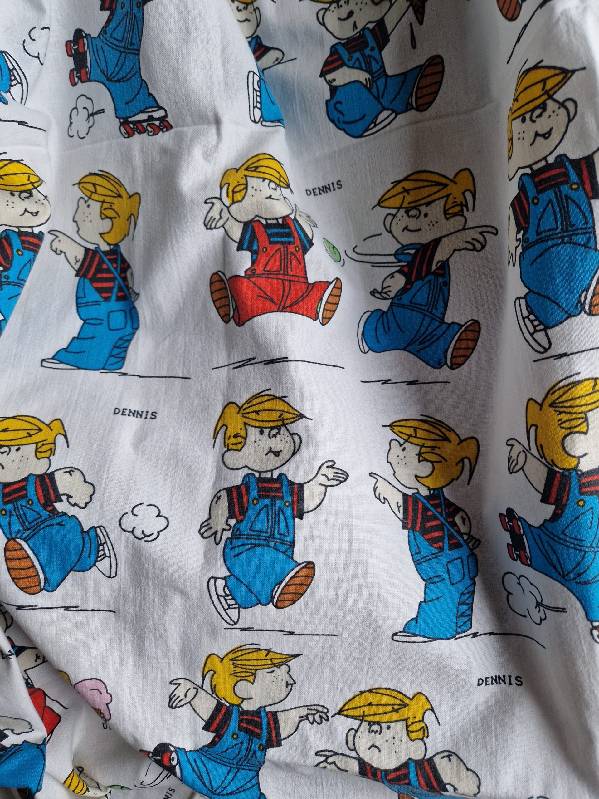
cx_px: 300
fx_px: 531
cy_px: 400
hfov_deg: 58.9
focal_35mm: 23
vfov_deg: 73.9
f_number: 1.8
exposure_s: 1/100
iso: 250
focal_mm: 5.4
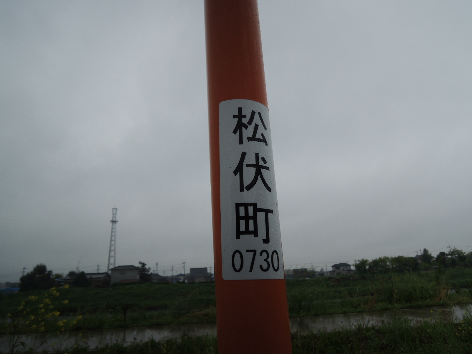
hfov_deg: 71.6
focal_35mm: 24
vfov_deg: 56.8
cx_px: 236
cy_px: 177
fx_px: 327
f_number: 2.8
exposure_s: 1/2000
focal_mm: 4.3
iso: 100
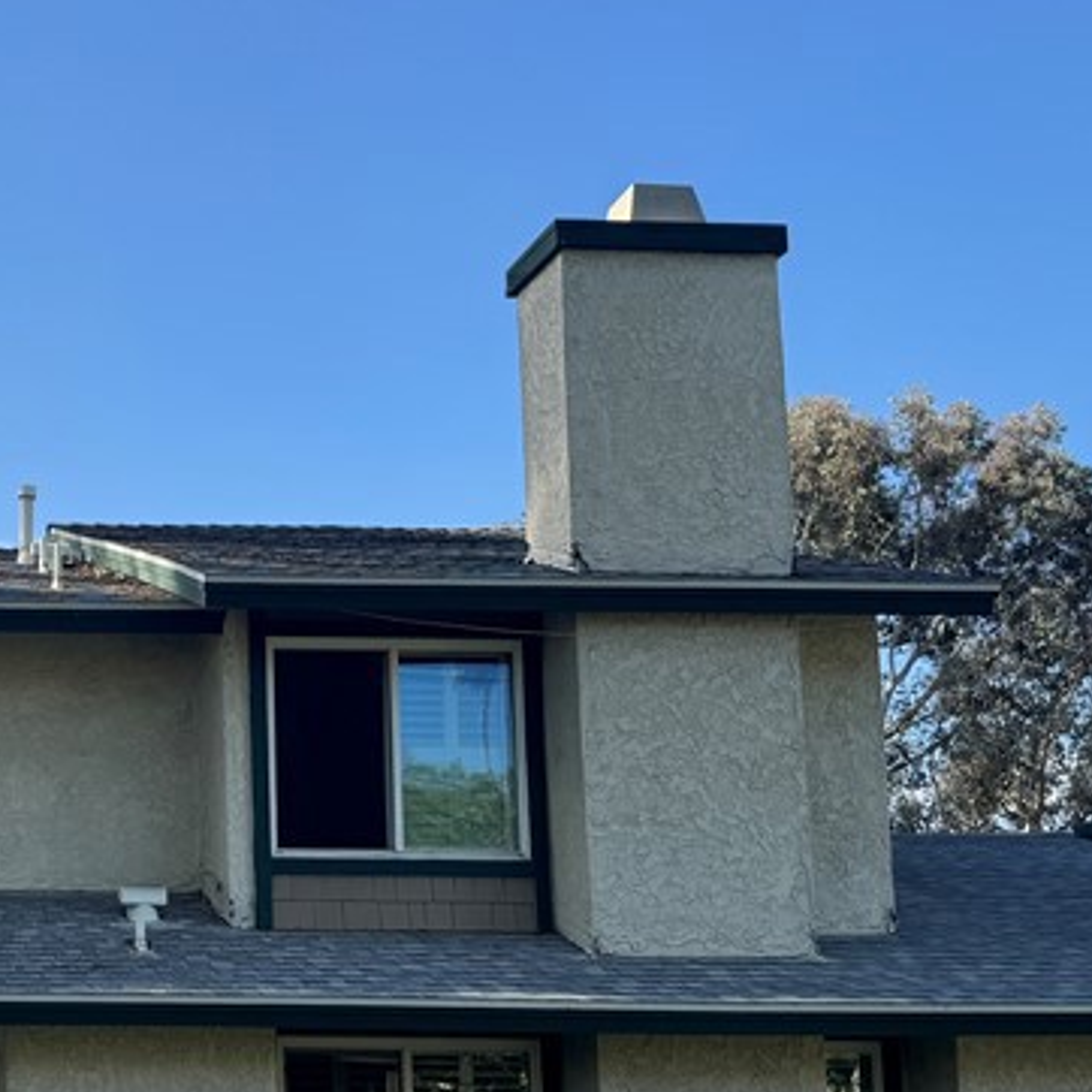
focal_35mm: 60
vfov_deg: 28.2
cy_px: 830
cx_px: -115
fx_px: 2141
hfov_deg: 26.3
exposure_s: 1/2506
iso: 80
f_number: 1.78
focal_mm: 6.76
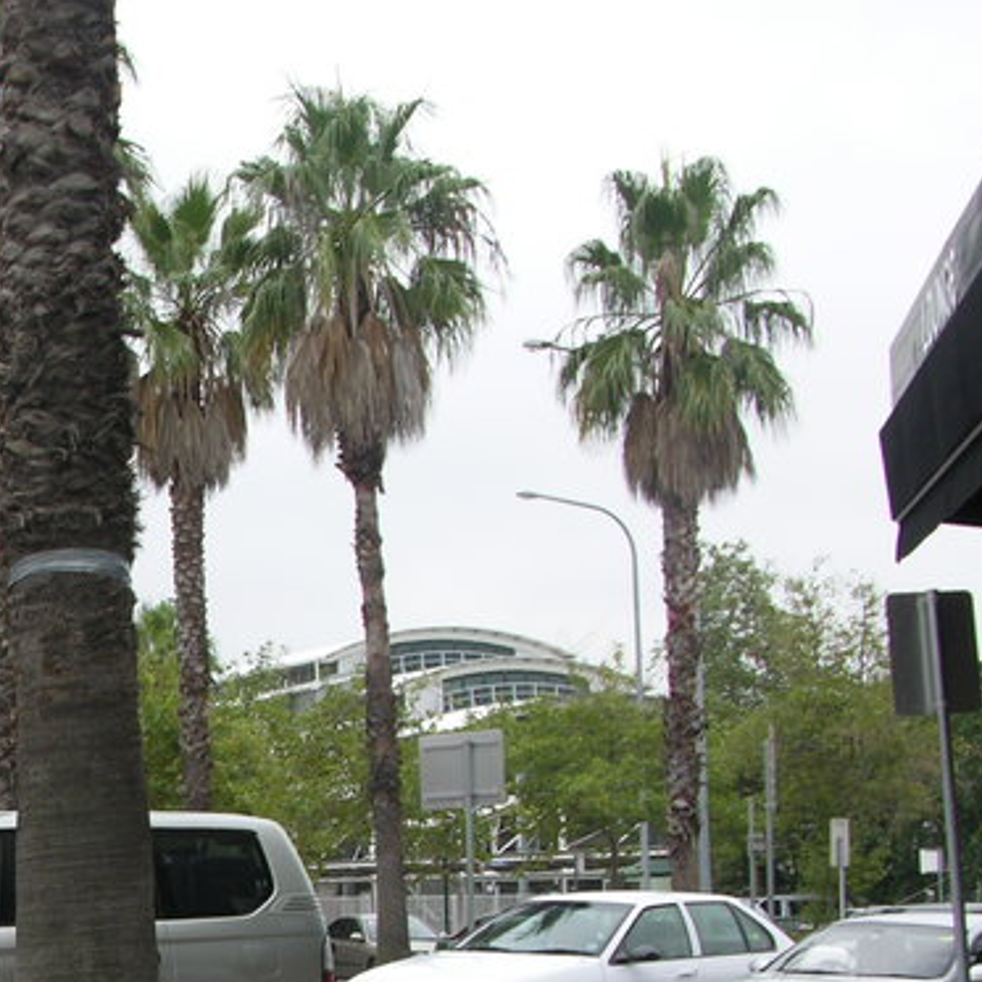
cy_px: 882
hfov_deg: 19.5
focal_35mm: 83
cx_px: -232
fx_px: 2664
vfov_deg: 20.5
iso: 50
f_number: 5
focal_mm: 8.9
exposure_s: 1/137
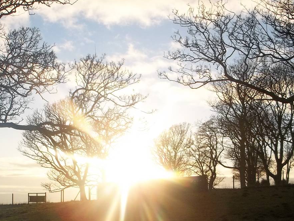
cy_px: 178
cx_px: 109
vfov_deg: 24.0
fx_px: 510
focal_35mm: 60
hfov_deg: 32.0
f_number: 3.3
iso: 80
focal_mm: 5.9
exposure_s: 1/1000
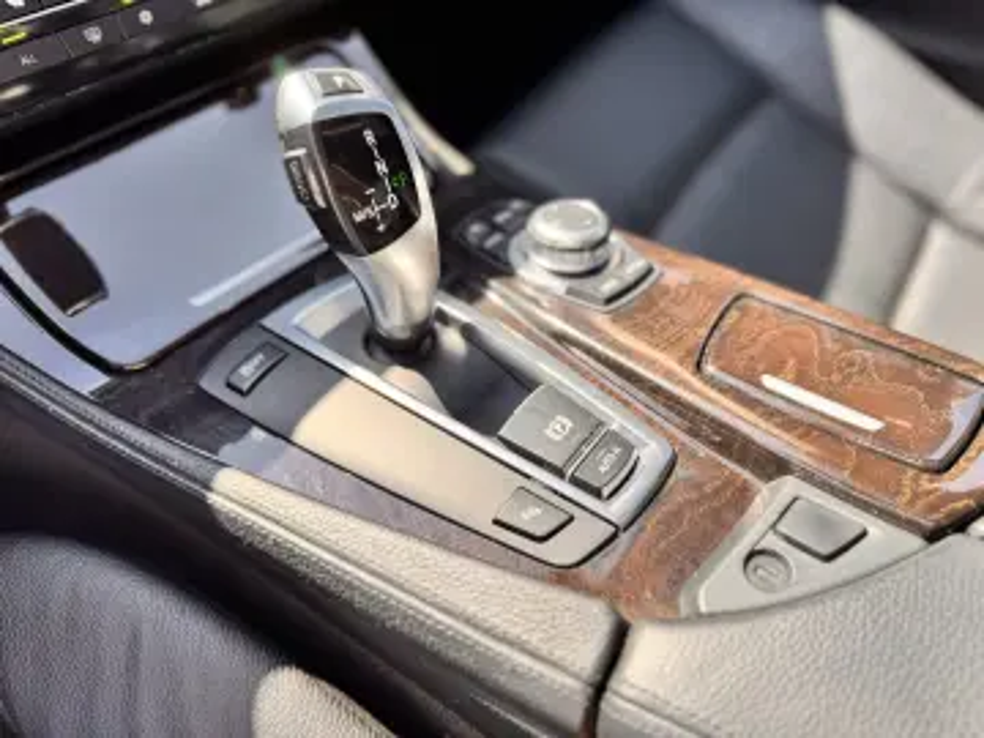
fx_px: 682
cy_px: 369
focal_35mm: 24
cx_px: 492
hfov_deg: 71.6
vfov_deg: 56.8
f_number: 1.78
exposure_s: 1/527
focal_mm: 6.76
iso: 80
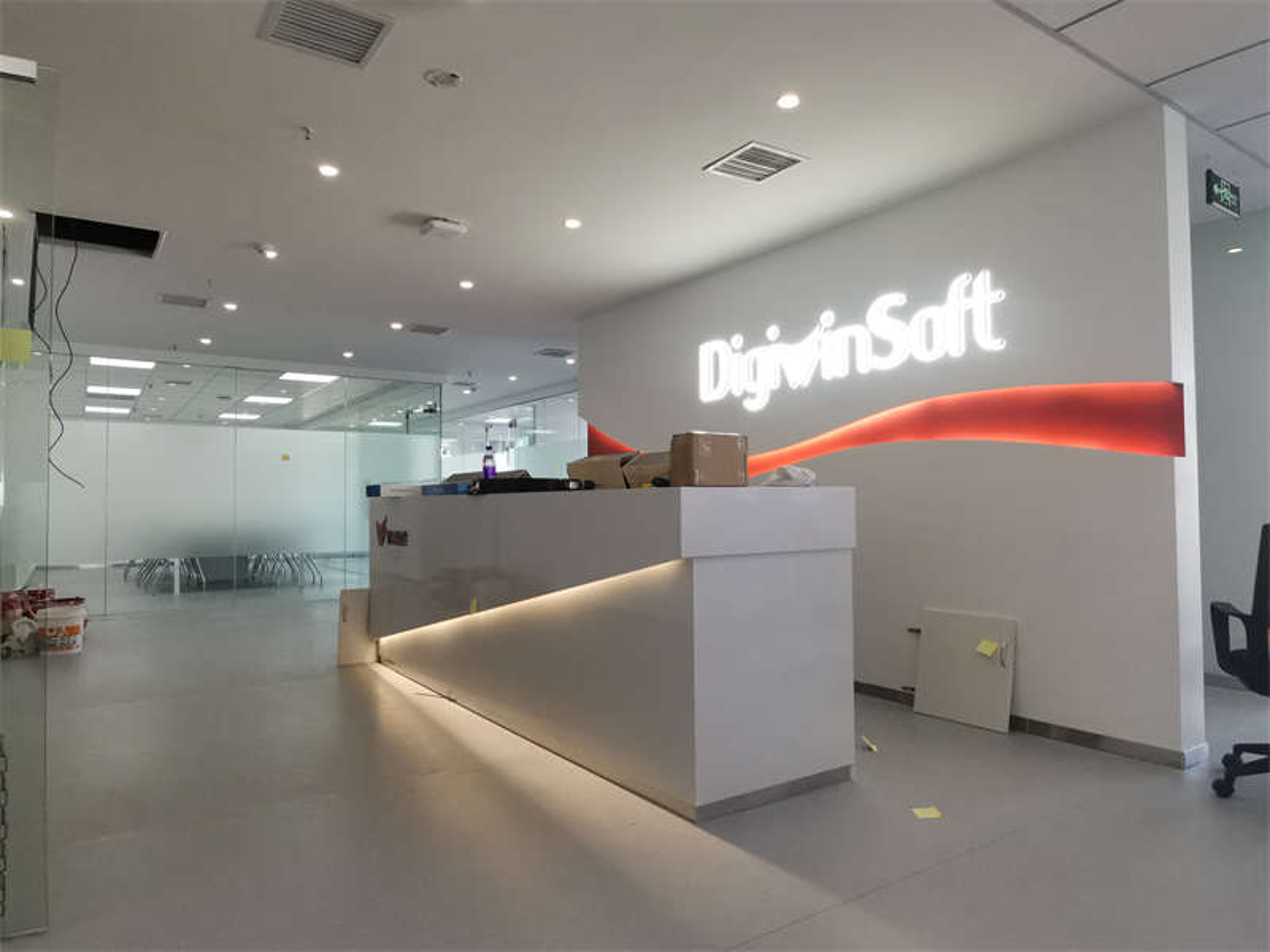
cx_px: 635
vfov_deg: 61.1
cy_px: 476
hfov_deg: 76.4
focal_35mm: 22
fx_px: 807
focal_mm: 2.23
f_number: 2.2
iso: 100
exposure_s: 1/100
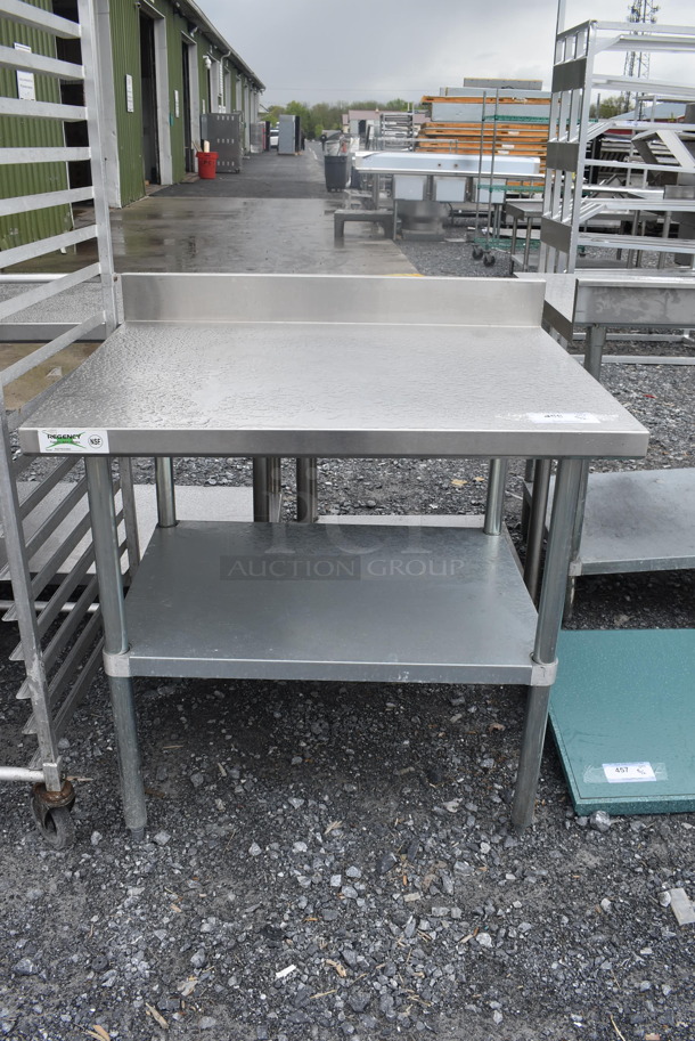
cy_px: 520
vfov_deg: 61.9
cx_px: 348
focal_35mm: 30
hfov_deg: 43.7
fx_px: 867
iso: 200
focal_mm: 20
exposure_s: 1/400
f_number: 7.1
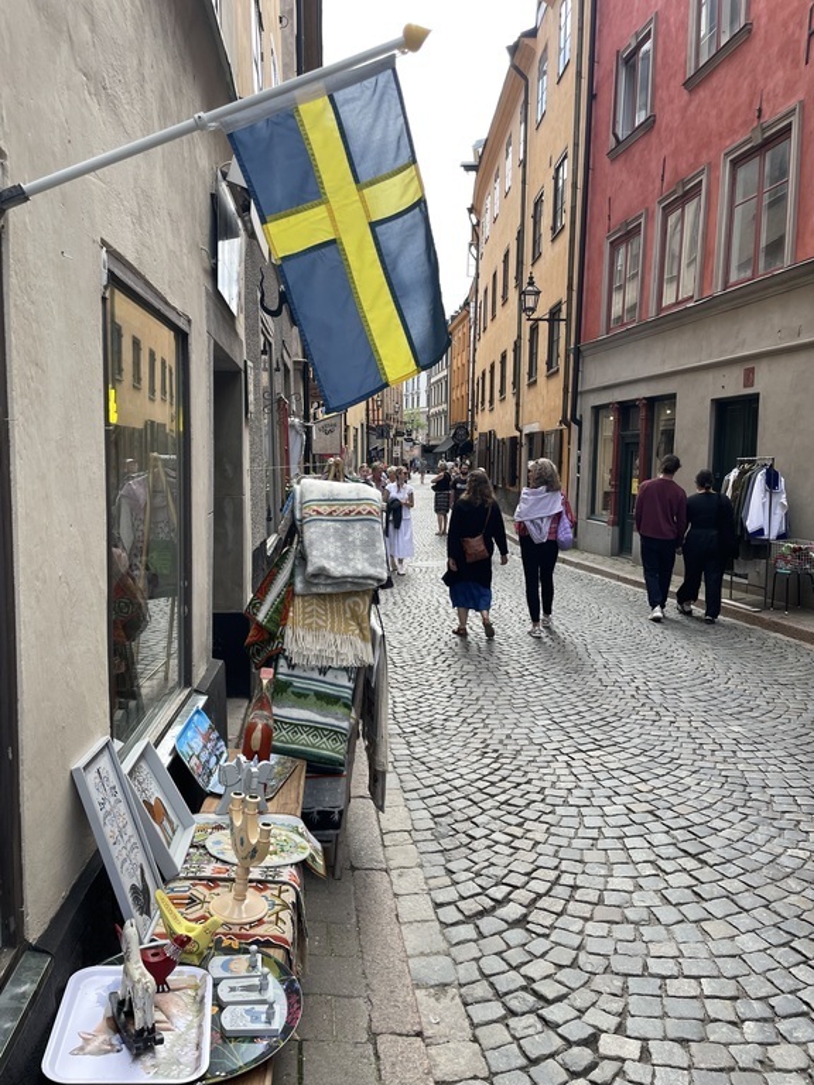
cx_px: 407
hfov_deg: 53.1
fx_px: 815
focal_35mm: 26
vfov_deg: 67.3
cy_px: 542
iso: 32
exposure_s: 1/275
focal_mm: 4.2
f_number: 1.6
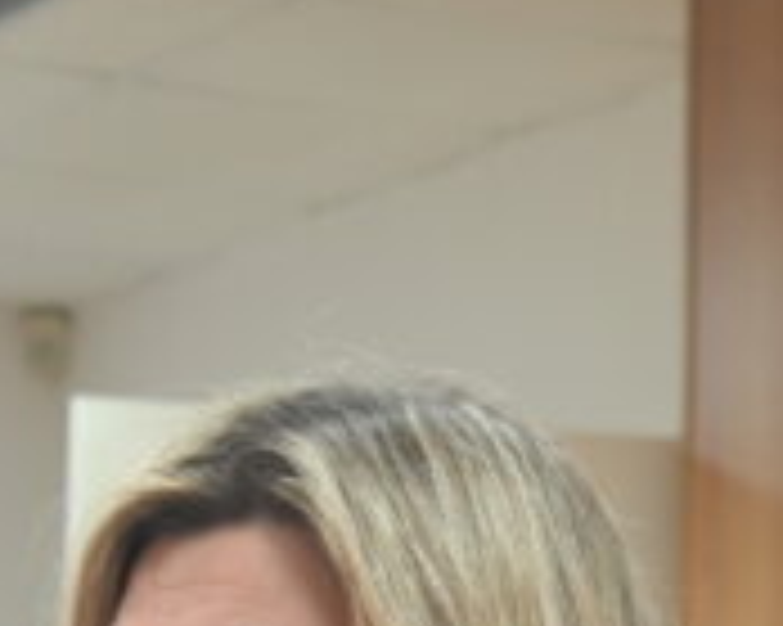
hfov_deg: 7.6
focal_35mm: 249
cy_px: 1074
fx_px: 5767
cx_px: 1170
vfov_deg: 6.1
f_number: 5.3
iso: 1250
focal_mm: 45
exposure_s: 1/50
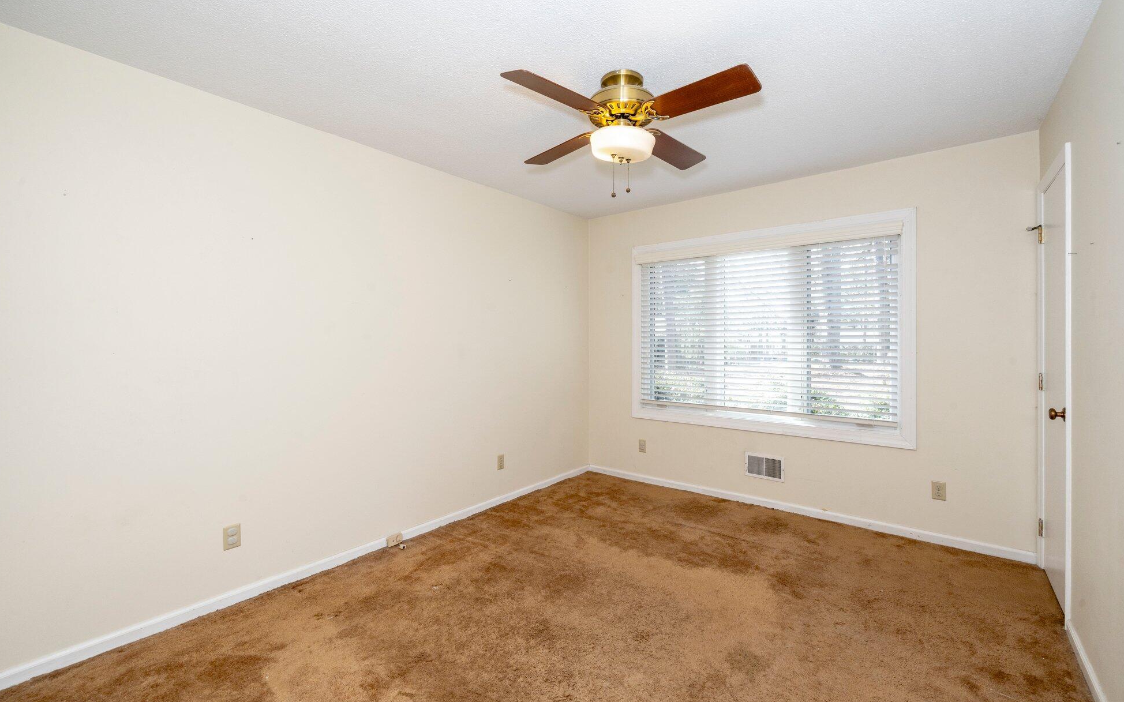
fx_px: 459
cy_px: 361
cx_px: 582
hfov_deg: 101.4
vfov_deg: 74.8
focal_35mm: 15
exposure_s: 1/40
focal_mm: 14
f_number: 11
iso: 640
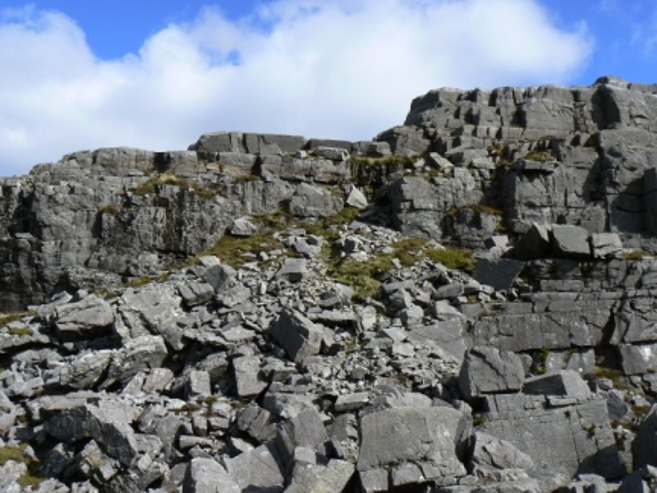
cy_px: 246
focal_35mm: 36
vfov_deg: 39.7
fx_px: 683
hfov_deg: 51.4
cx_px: 328
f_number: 6.3
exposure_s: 1/500
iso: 80
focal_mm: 6
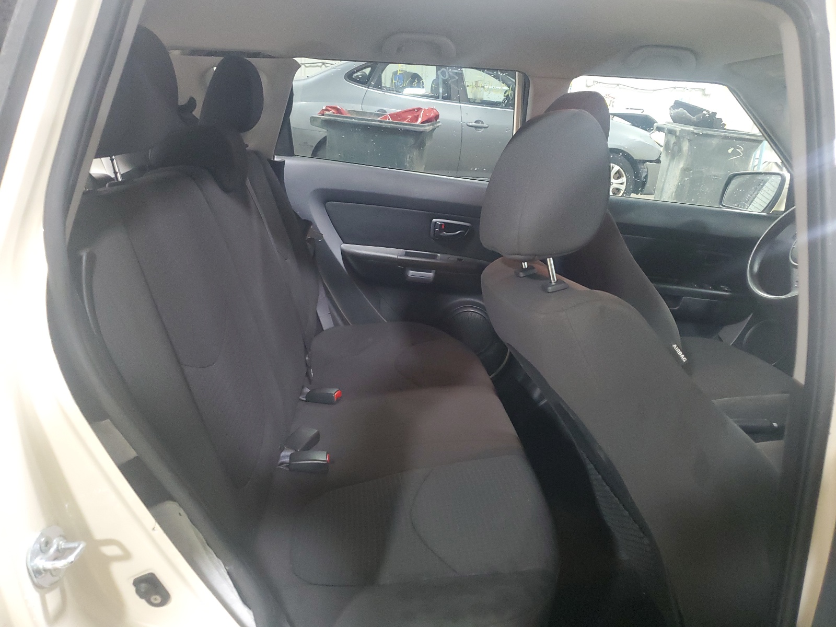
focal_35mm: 26
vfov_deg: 53.1
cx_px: 418
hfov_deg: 67.3
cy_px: 314
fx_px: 628
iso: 361
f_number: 1.5
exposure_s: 1/15
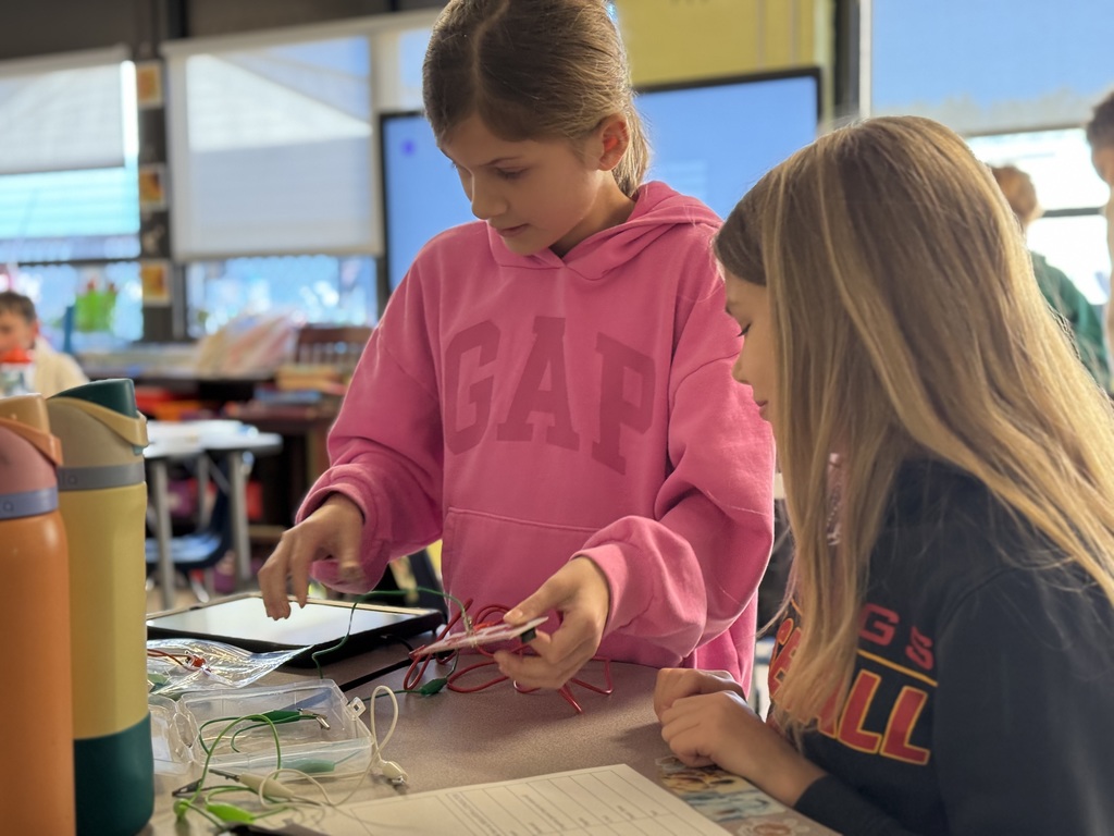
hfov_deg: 39.7
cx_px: 557
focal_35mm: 48
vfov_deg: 30.3
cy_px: 418
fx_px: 1545
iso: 200
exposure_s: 1/60
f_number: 1.78
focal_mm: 6.76
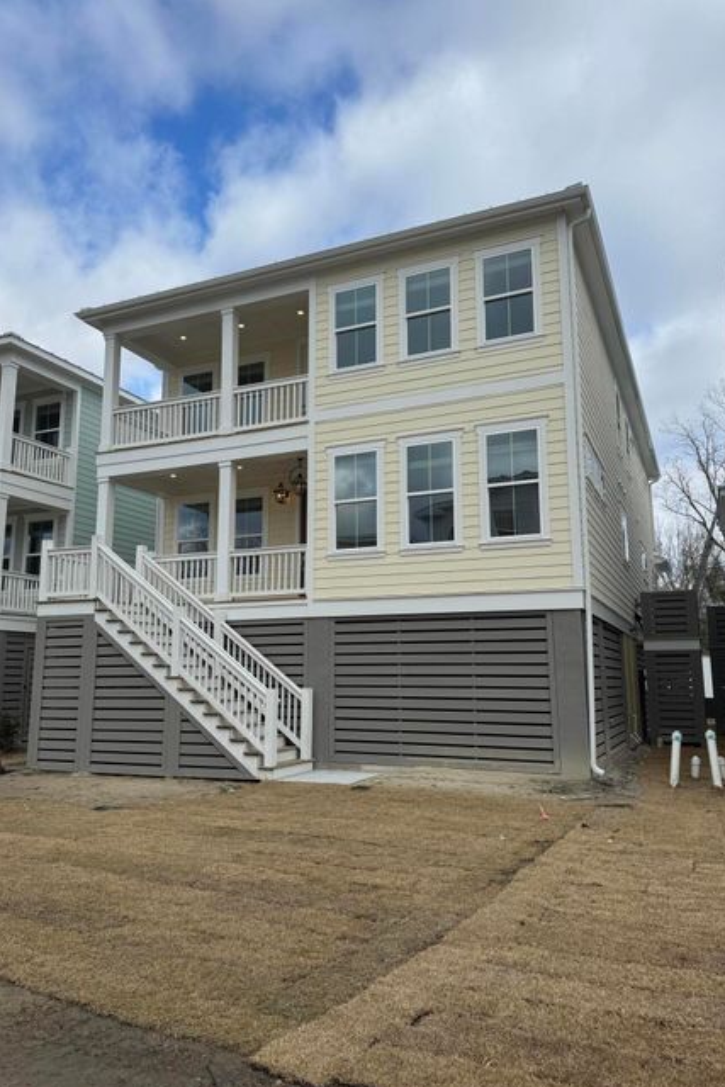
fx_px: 785
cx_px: 340
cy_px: 536
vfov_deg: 69.4
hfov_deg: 49.5
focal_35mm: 26
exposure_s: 1/4049
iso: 80
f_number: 1.78
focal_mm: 6.76
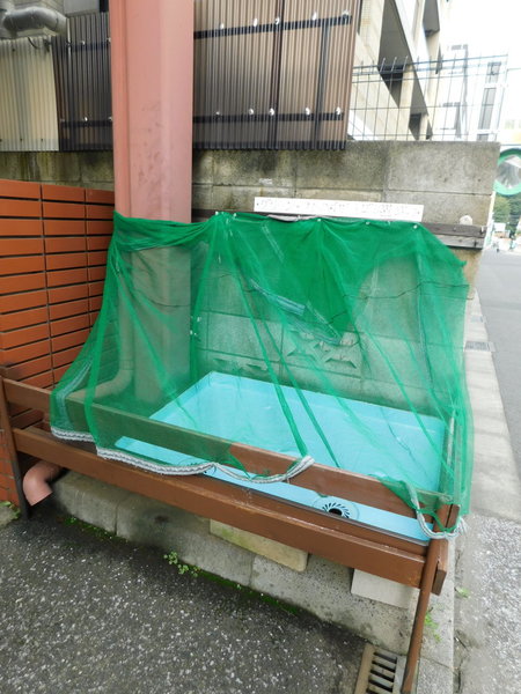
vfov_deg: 73.9
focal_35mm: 23
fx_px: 462
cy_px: 347
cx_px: 260
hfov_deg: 58.9
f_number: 3
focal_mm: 4
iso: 125
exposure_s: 1/125
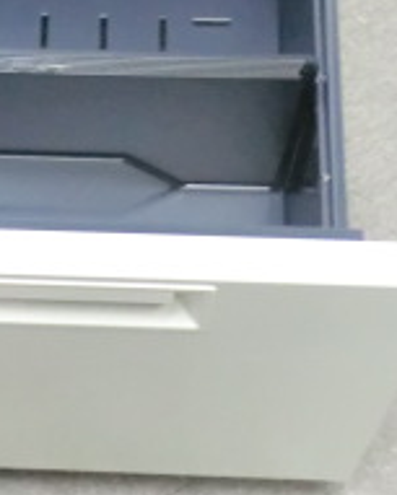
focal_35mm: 124
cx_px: 34
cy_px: -8
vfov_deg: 15.2
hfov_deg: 12.4
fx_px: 1820
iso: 800
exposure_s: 1/15
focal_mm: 6.9
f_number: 3.9
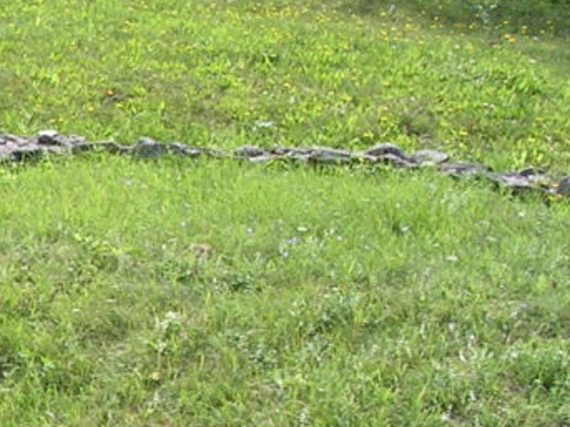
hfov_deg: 13.7
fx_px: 2189
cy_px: 552
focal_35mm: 133
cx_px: -342
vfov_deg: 10.9
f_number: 5.6
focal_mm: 5.8
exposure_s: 1/137
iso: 50
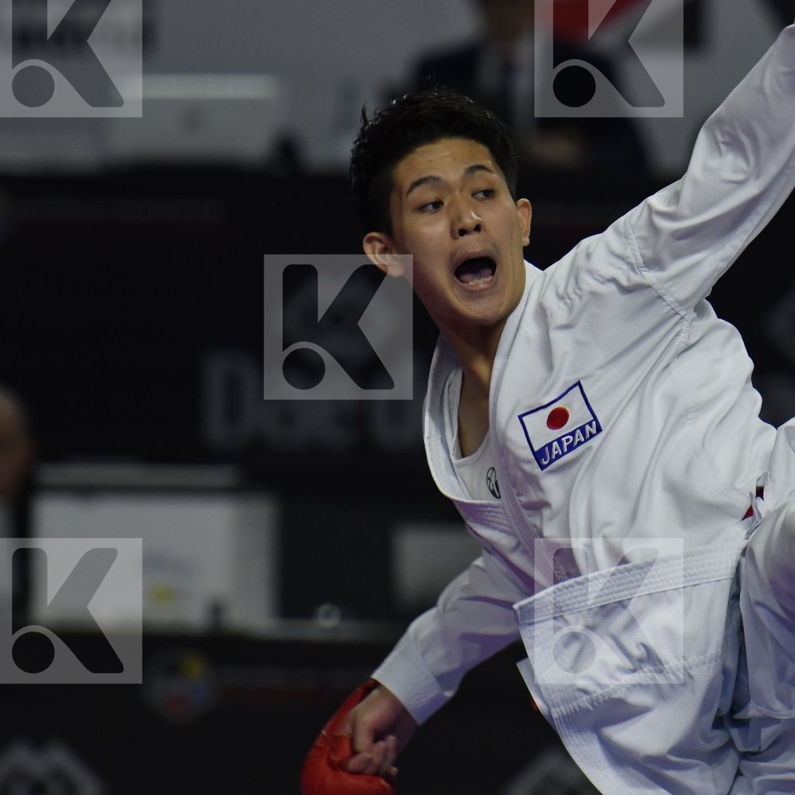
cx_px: 609
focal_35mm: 645
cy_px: 327
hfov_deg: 2.7
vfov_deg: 2.7
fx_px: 16759
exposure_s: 1/800
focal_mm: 280
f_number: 4
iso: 800
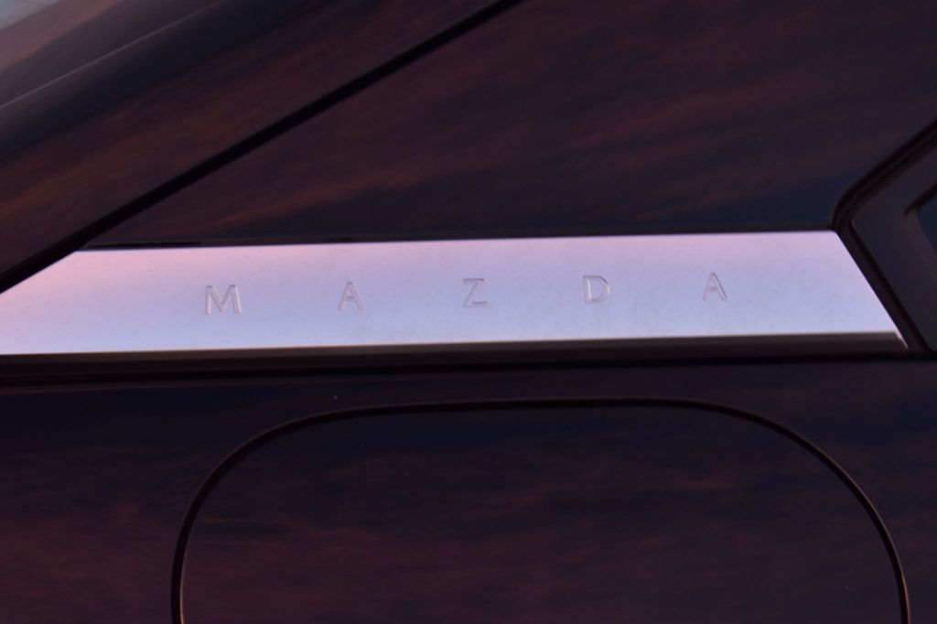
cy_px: 312
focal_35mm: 82
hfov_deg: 24.6
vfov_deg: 16.5
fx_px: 2146
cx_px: 468
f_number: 6.3
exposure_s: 1/15
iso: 800
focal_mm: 55
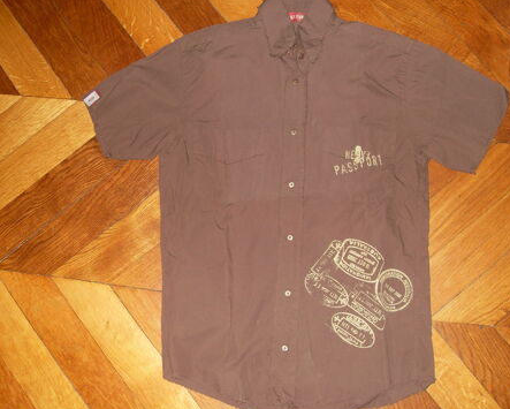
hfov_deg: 49.1
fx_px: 559
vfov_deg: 40.2
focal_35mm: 37
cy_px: 205
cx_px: 258
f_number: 2.8
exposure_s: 1/45
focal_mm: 6.3
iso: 100
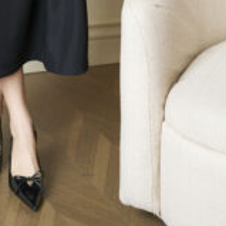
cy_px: -226
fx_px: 1374
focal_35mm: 186
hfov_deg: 9.4
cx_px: 18
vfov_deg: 8.9
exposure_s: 1/125
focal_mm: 50
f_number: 3.5
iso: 400
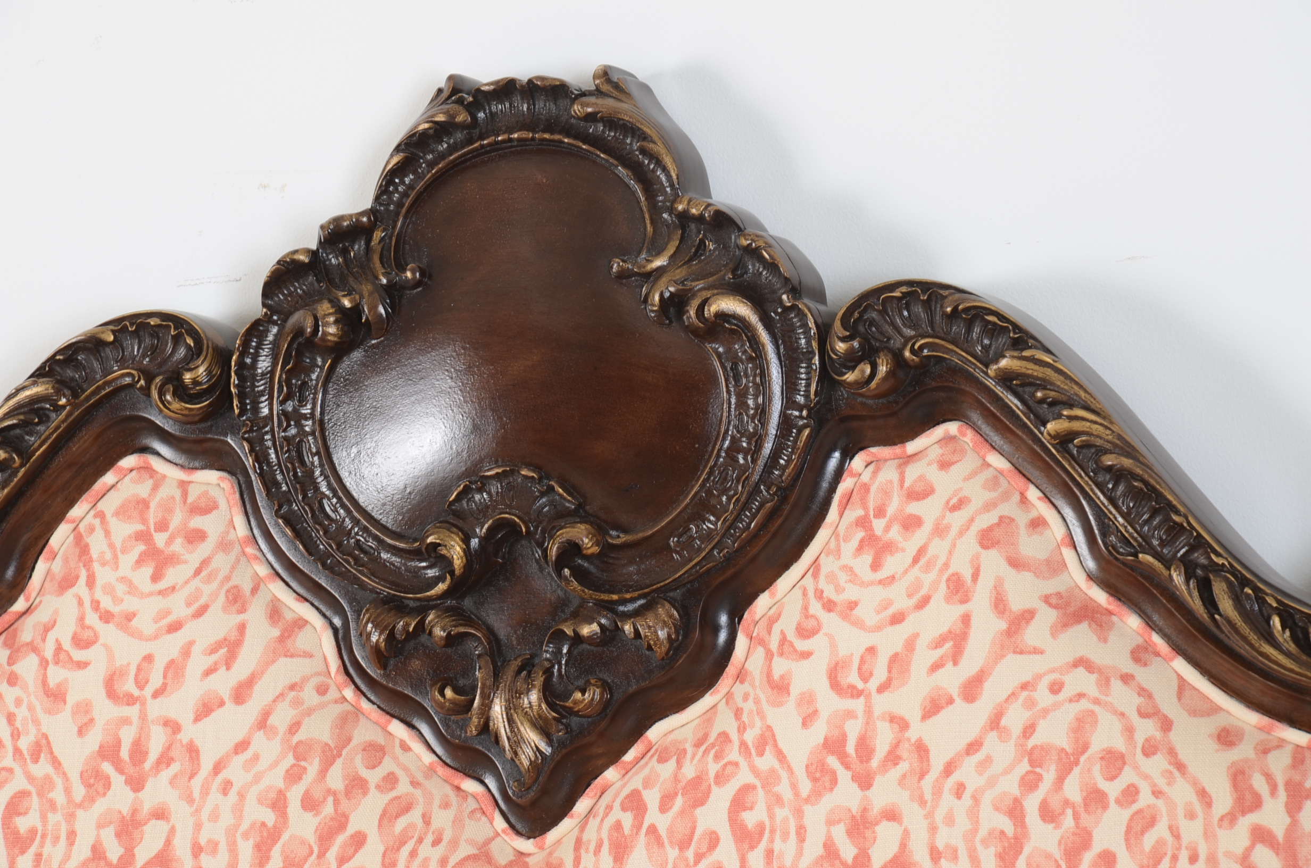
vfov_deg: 8.7
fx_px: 5724
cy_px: 434
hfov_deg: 13.1
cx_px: 656
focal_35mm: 158
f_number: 11
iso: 100
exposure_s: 1/80
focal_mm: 105
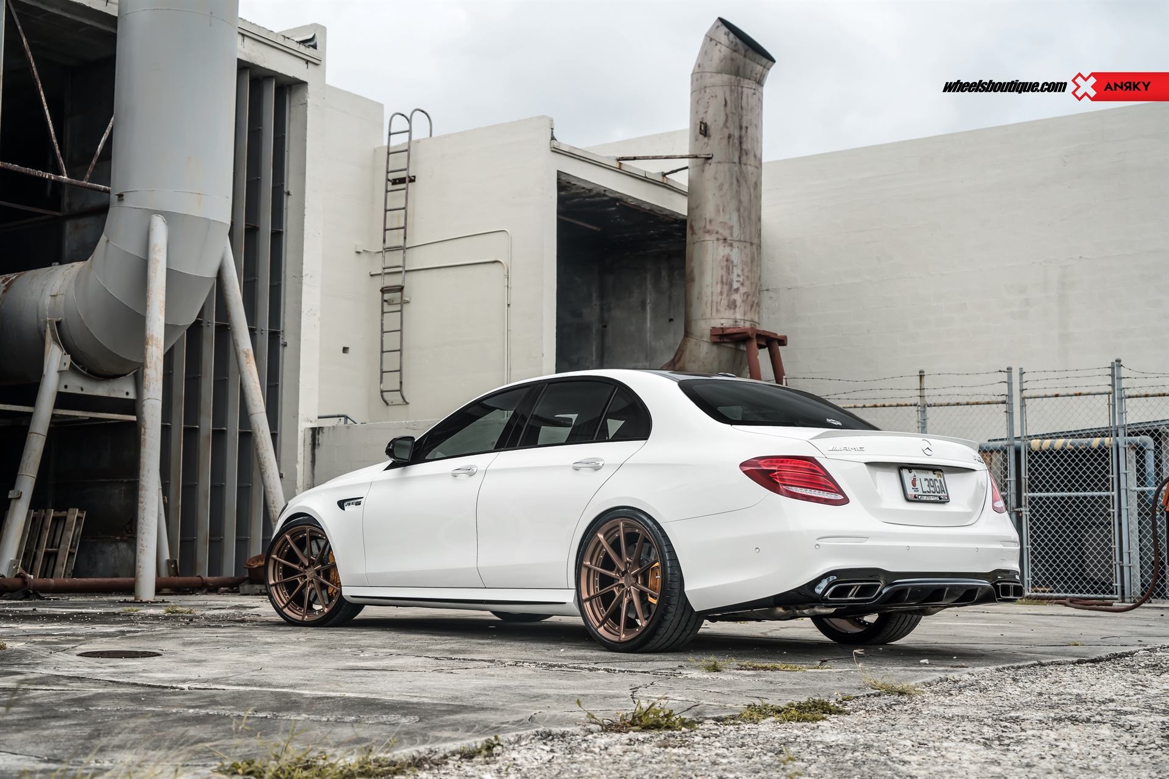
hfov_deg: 41.9
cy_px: 390
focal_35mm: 47
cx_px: 584
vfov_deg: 28.6
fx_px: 1526
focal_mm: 47
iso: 160
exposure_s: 1/200
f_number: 5
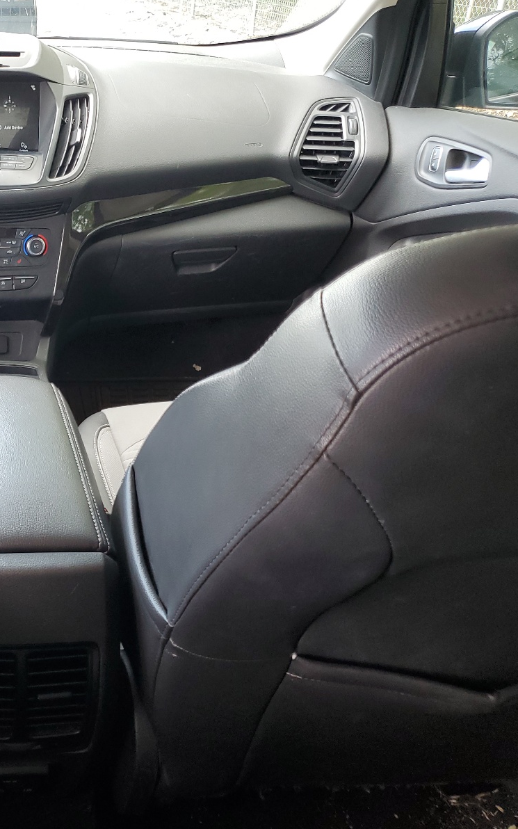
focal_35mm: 37
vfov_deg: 52.7
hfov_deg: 31.5
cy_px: 416
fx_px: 836
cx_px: -14
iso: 60
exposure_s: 1/60.2
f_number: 1.5
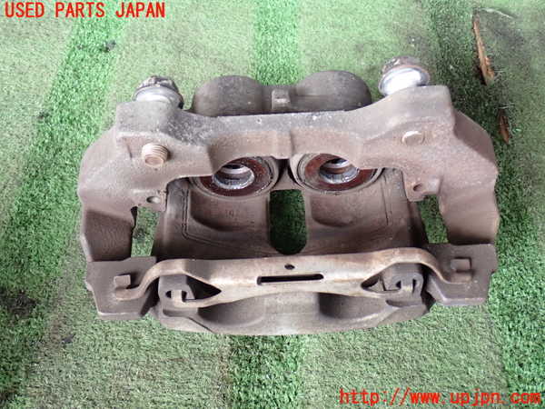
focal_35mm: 41
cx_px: 272
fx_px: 646
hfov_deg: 45.8
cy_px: 204
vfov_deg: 35.1
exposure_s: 1/40
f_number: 2.8
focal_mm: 7.31
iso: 250
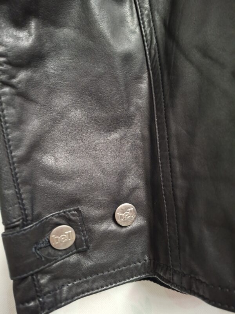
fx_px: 208
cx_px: 118
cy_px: 157
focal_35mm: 23
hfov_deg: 58.9
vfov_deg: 73.9
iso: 640
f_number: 1.8
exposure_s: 1/25
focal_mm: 5.54
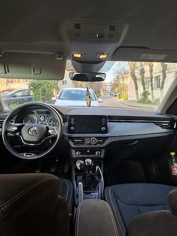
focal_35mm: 23
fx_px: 157
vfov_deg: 73.9
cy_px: 118
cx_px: 88
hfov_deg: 58.9
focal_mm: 5.54
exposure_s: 1/100
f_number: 1.8
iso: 125
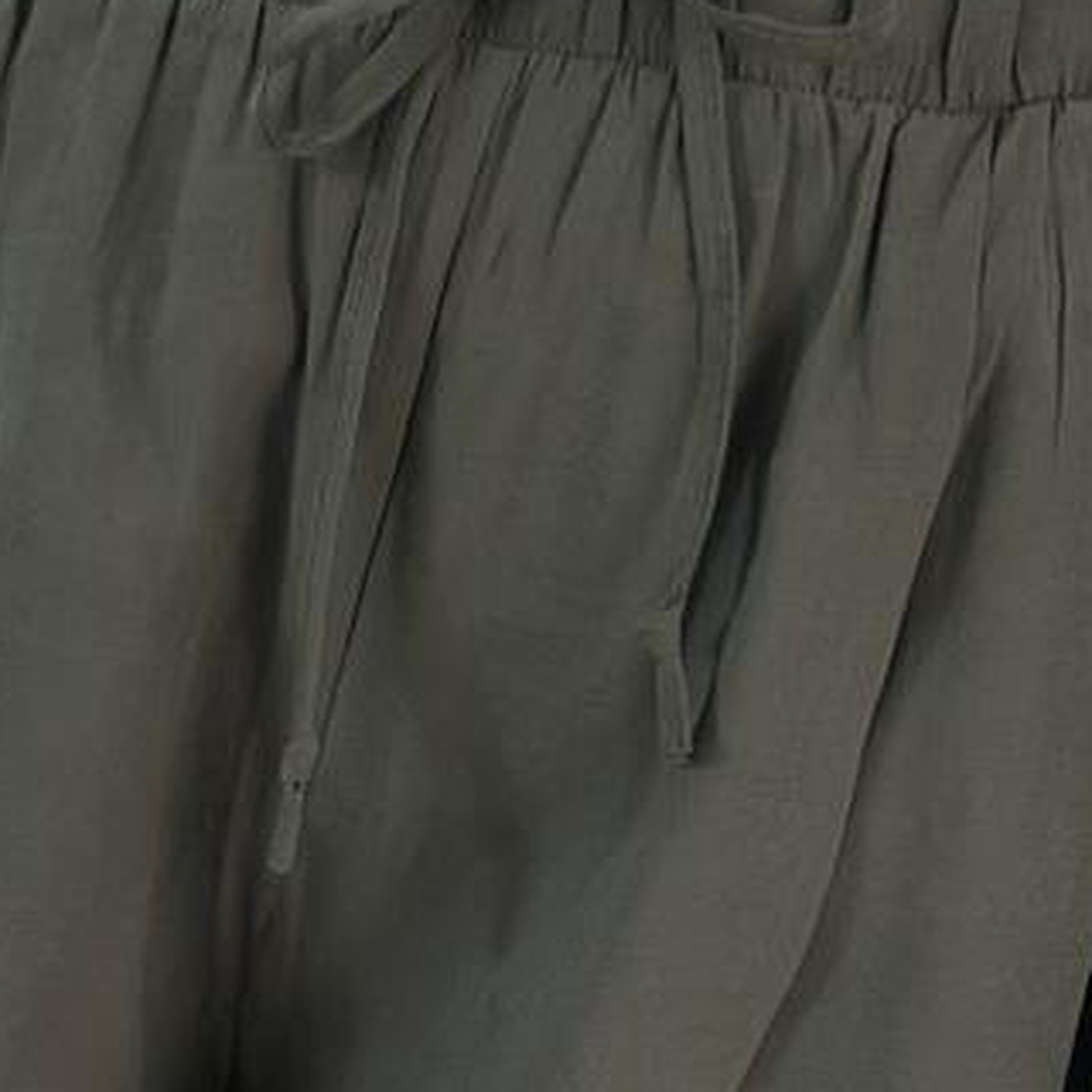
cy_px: 2030
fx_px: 7566
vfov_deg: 8.0
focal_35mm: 212
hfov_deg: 8.2
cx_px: 119
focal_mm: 6.86
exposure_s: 1/100
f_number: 1.78
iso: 64
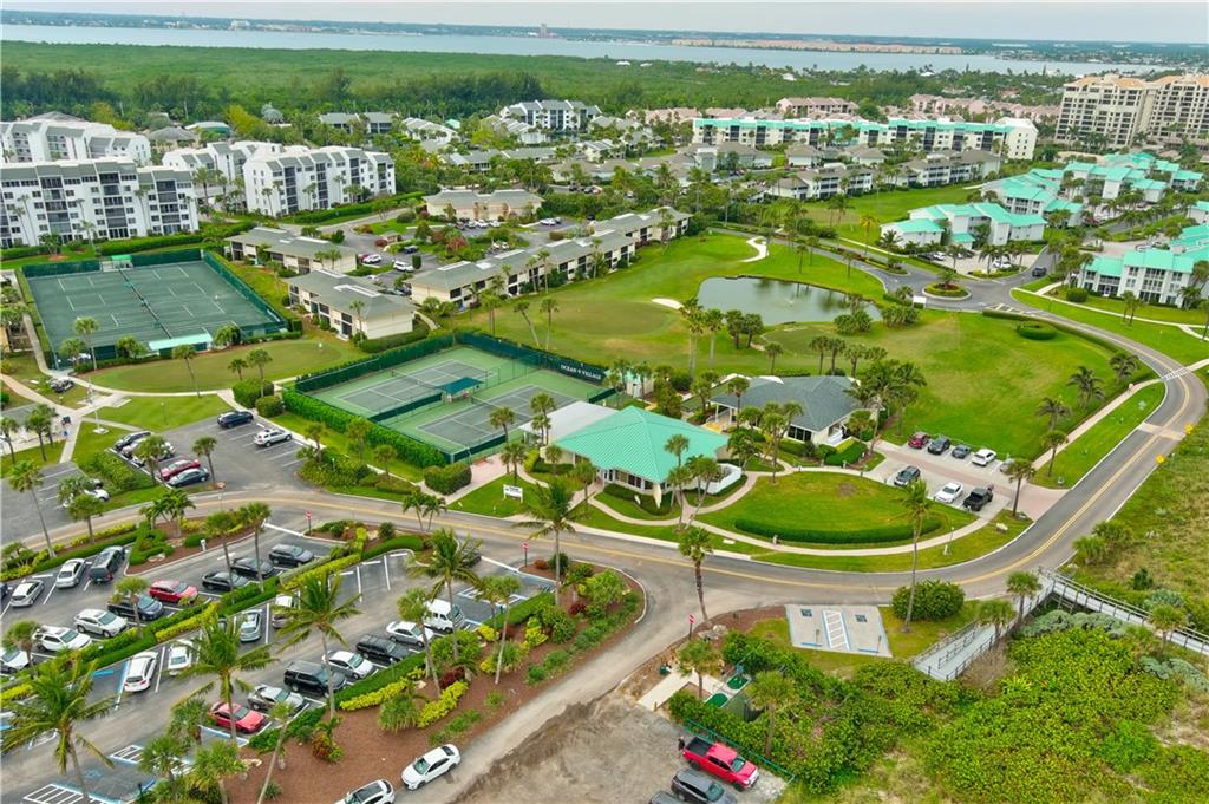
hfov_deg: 63.7
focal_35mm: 29
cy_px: 402
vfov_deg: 44.9
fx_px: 973
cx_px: 604
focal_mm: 10.6
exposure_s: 1/39
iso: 105
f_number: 8
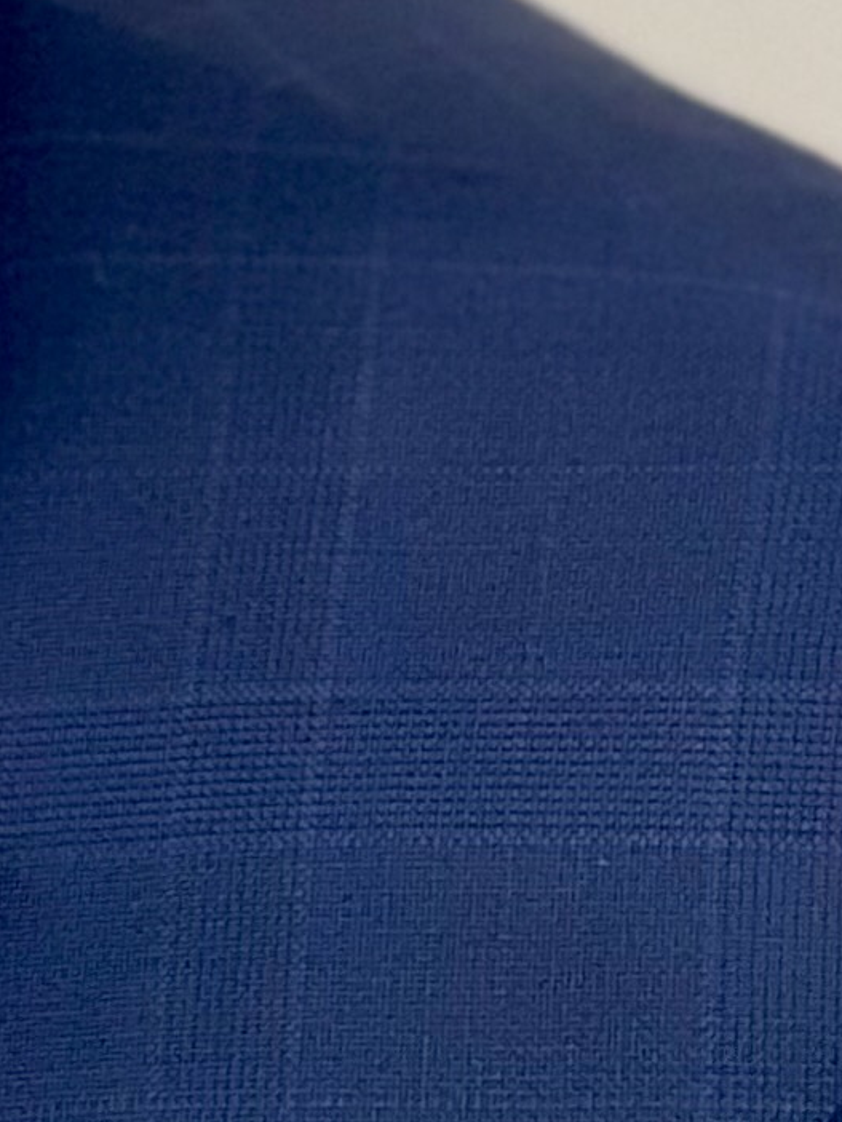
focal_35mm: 281
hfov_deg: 5.1
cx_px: -1372
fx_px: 9108
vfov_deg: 7.0
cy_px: -459
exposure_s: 1/33
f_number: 2
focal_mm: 6
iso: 160
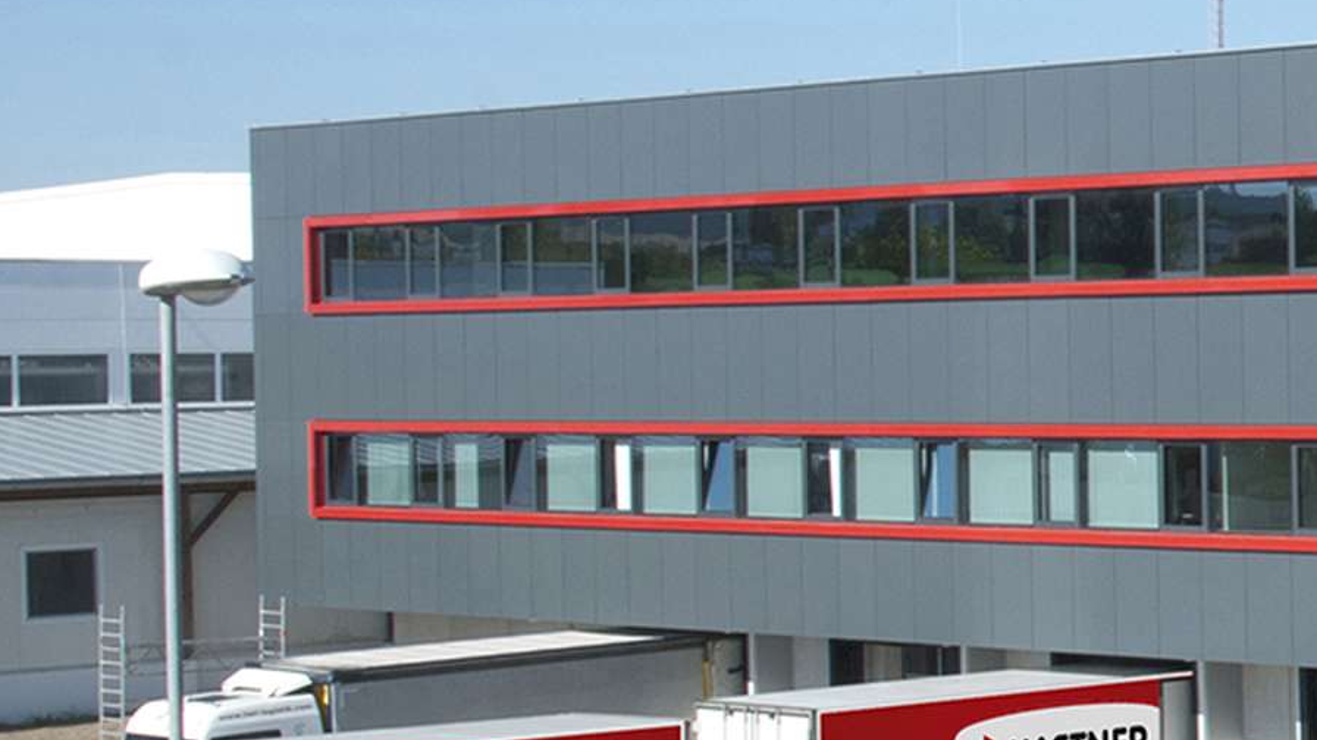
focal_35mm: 97
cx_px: 2135
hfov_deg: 18.7
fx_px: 3386
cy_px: 383
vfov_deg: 12.5
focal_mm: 18
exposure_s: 1/100
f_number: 16
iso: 200
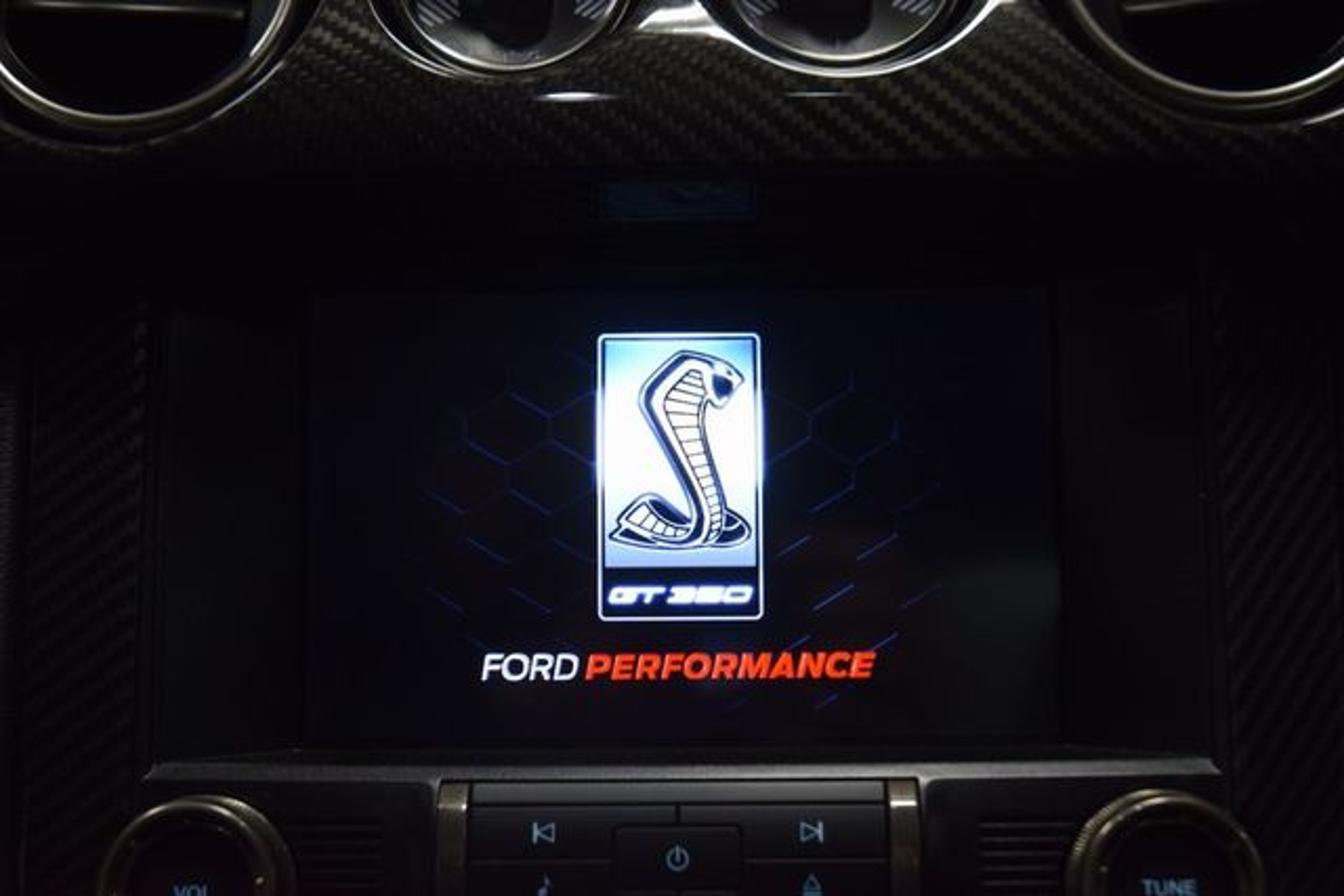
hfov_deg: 37.8
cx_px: 672
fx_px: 1960
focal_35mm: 52
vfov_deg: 25.8
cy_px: 448
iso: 1250
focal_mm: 35
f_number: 4.2
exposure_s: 1/125
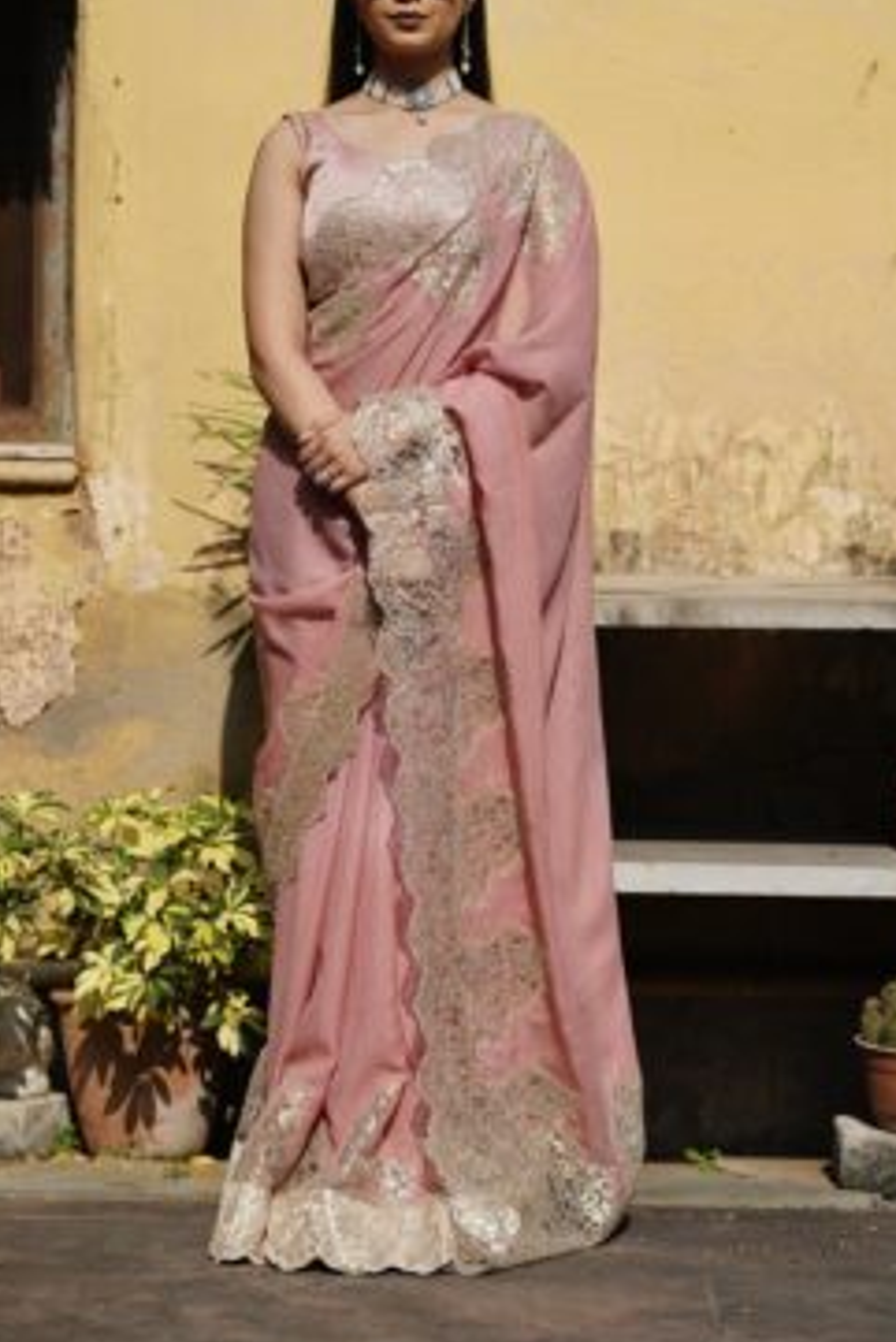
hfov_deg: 12.9
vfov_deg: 19.3
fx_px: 3953
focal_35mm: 106
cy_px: 554
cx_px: 424
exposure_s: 1/1250
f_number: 3.5
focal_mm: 85
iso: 100
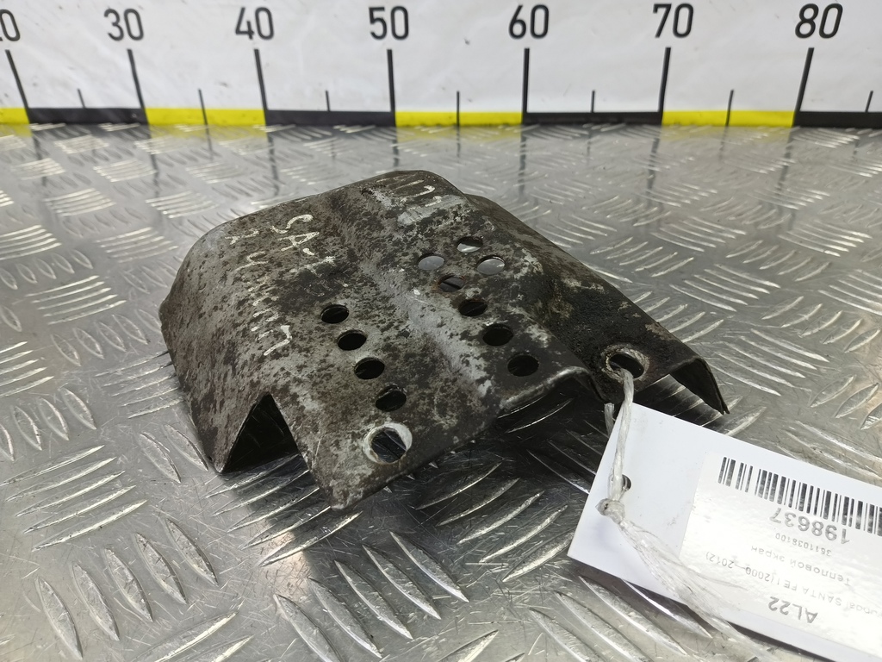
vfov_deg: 58.9
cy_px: 331
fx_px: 586
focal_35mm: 23
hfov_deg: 73.9
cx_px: 441
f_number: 1.6
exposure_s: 1/50
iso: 134
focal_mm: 4.11
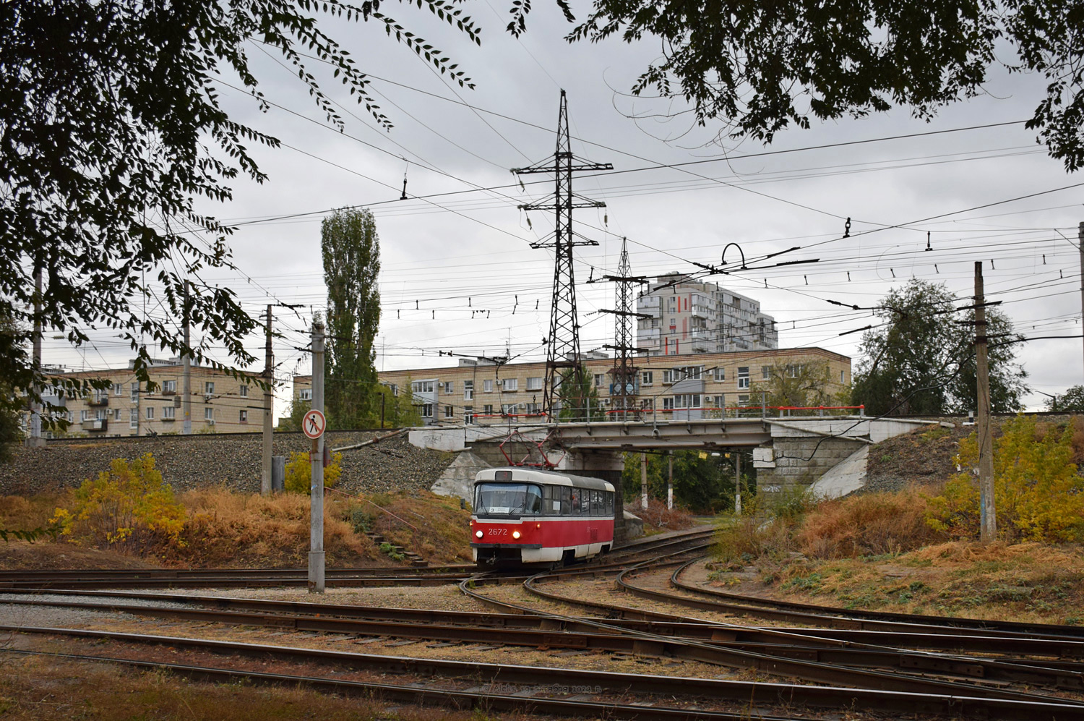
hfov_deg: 55.2
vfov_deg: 38.3
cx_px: 542
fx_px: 1038
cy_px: 360
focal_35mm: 34
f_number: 5.6
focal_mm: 23
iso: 500
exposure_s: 1/250
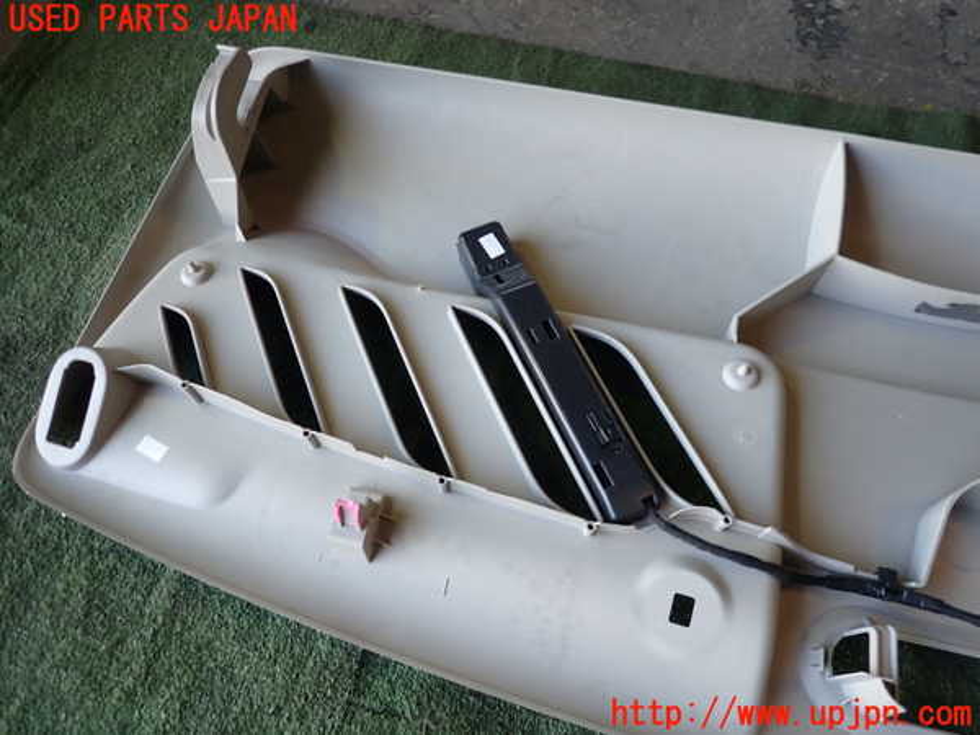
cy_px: 368
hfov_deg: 69.4
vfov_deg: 54.9
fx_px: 708
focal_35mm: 25
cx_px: 490
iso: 100
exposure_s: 1/60
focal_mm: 4.5
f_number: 2
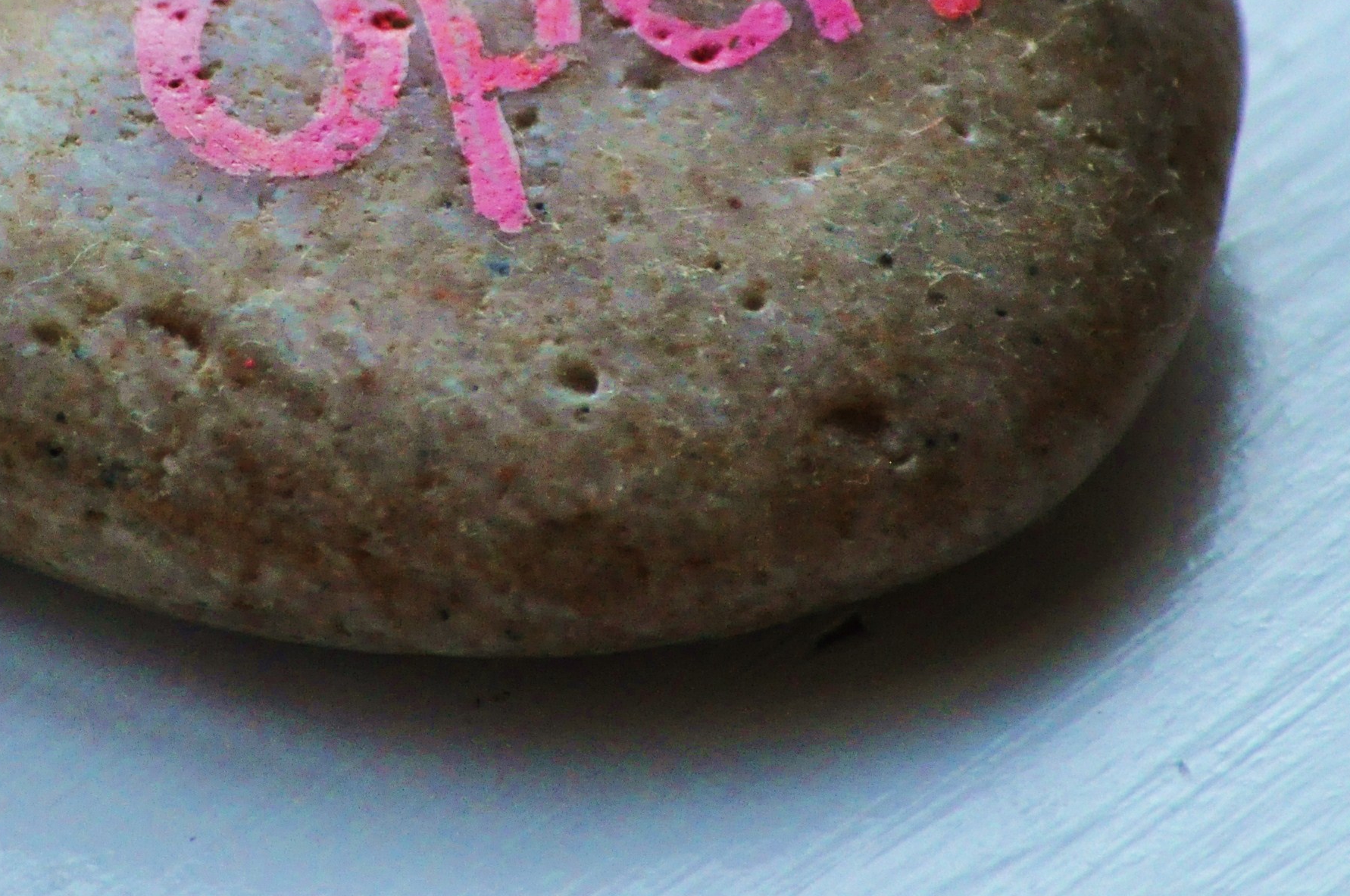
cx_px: 410
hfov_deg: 2.9
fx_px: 27038
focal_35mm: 722
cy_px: 66
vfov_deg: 1.9
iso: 1250
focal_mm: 200
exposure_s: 1/125
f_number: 5.6
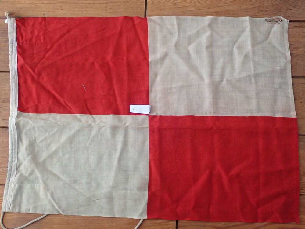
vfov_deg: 29.7
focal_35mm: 49
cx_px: 152
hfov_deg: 38.9
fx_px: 432
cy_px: 114
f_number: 3.2
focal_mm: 8.99
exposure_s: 1/50
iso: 400
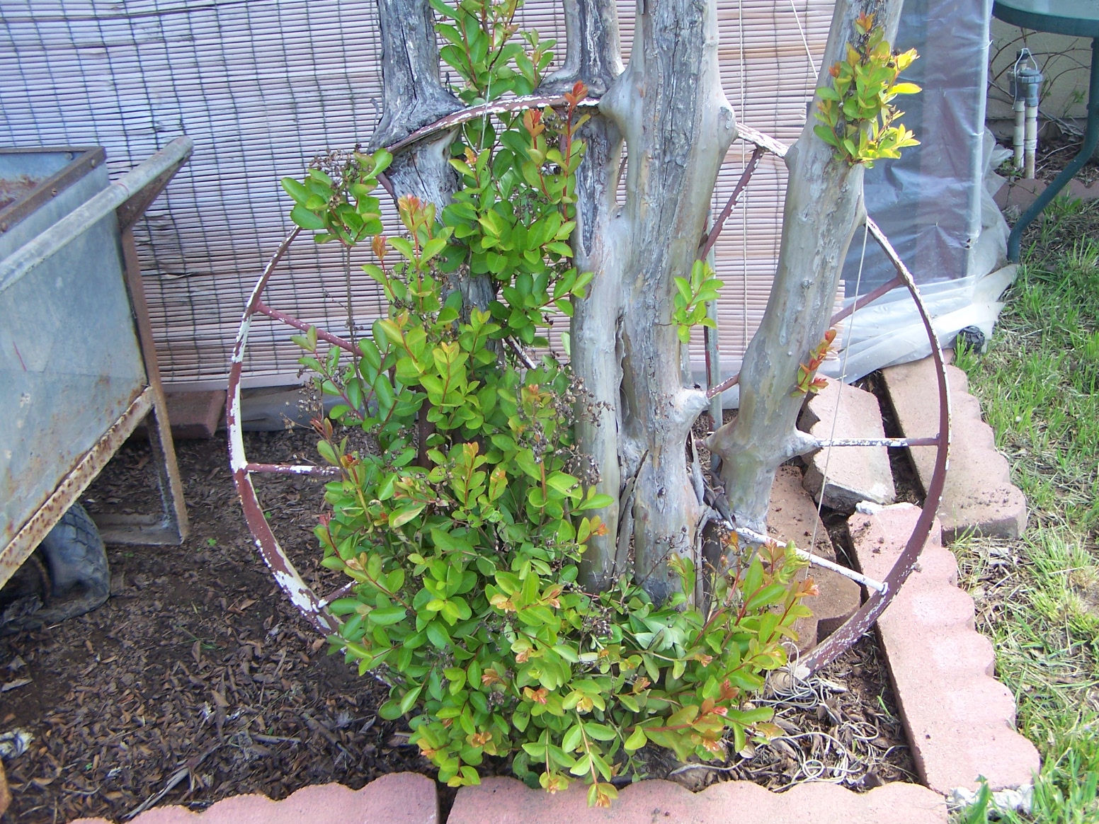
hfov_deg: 49.0
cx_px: 550
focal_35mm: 38
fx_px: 1206
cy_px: 412
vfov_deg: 37.7
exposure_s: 1/90
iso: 80
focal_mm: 6.3
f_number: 2.8
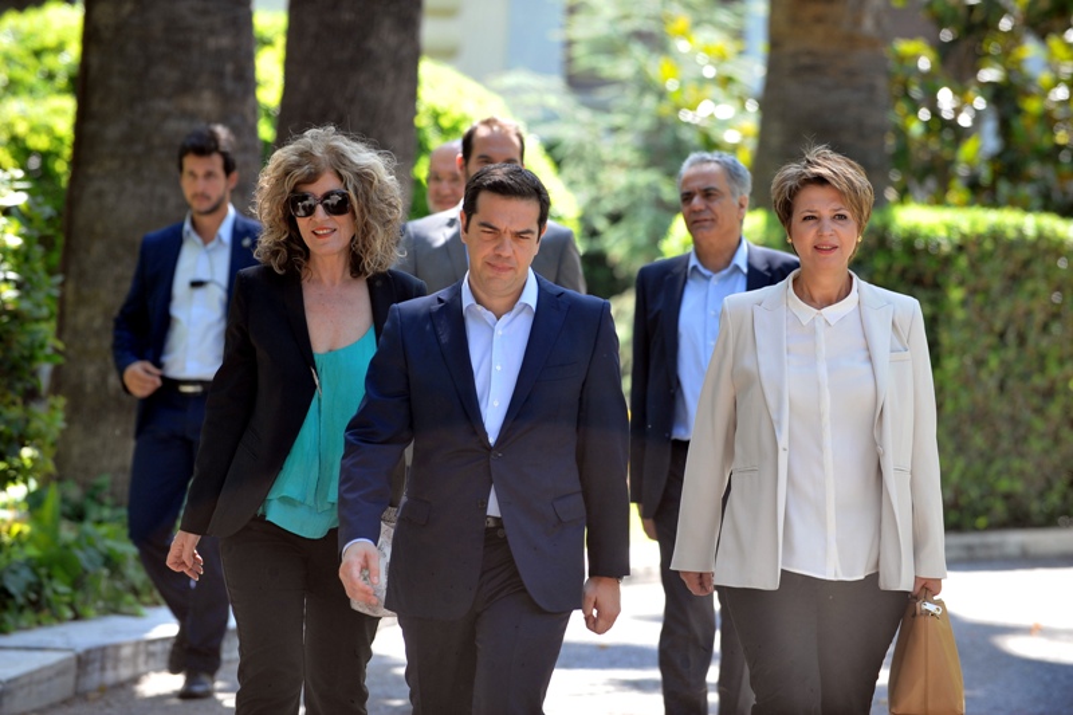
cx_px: 536
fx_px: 5959
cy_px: 358
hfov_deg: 10.3
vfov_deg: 6.9
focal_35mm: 200
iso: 400
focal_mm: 200
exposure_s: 1/250
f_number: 5
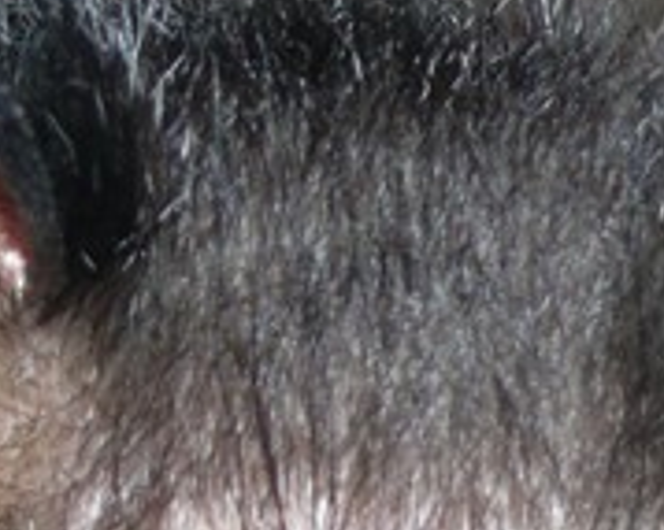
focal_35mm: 316
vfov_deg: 4.9
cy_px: 749
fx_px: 6207
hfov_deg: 6.1
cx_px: 182
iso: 100
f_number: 3.2
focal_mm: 12.7
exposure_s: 1/30
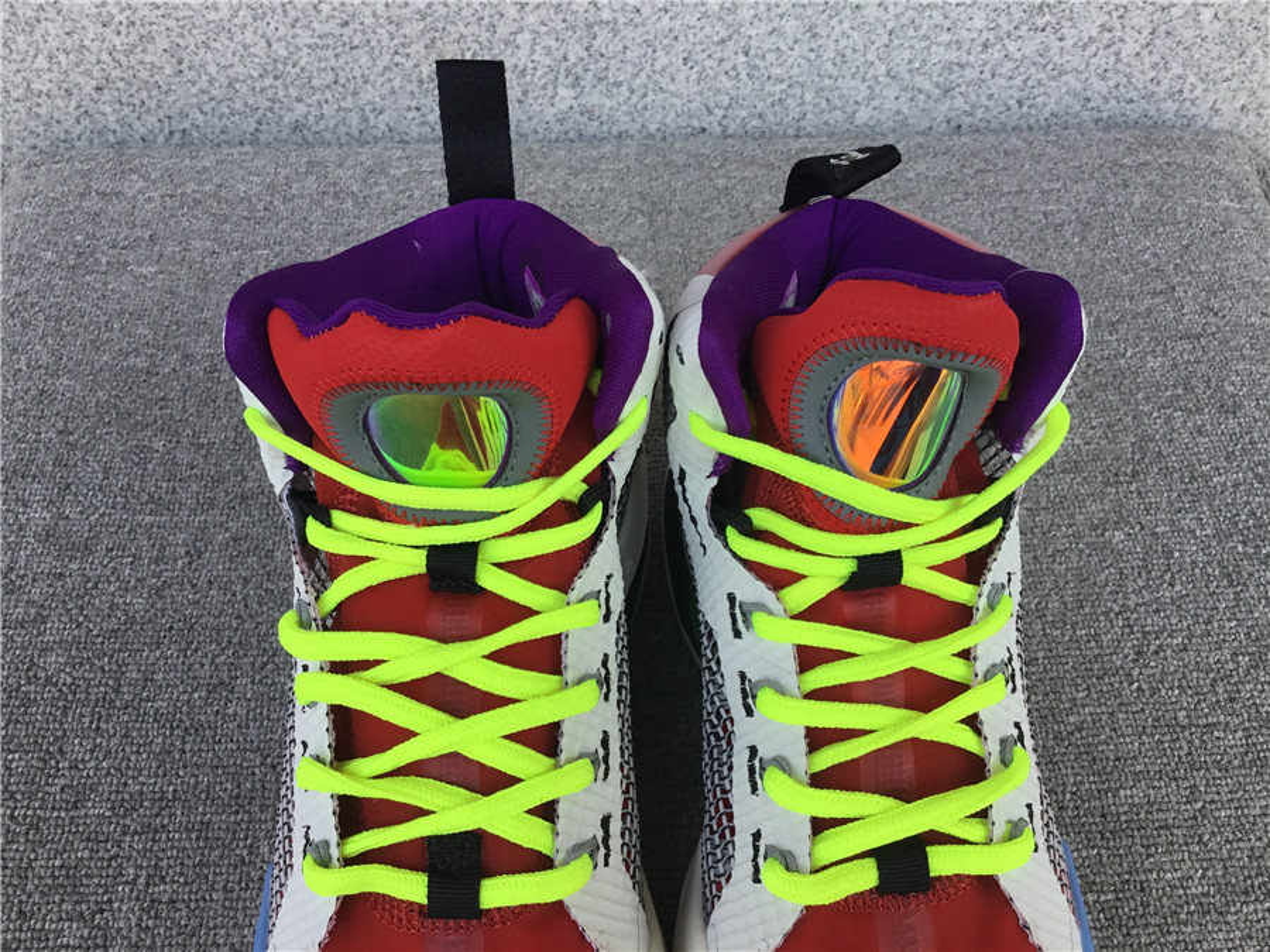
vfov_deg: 45.4
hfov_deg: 58.4
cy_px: 476
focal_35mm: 31
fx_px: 1137
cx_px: 635
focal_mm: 3.3
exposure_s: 1/247
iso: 25
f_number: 2.4
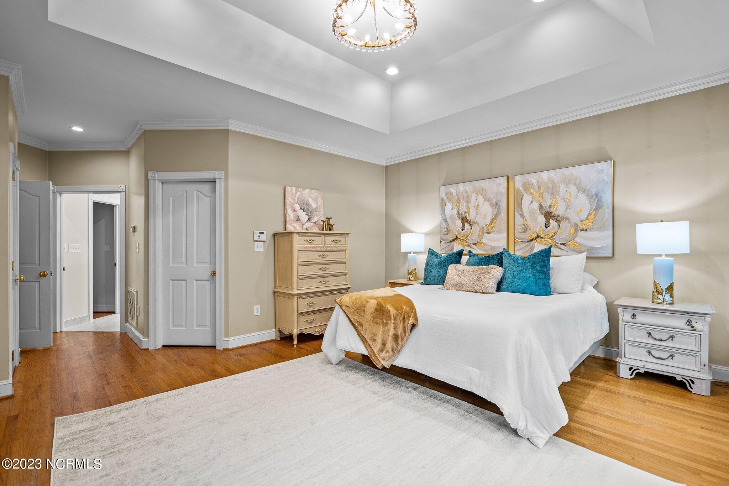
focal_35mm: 16
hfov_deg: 96.7
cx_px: 364
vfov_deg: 73.7
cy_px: 243
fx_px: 324
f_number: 4
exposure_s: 1/5
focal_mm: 16
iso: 250
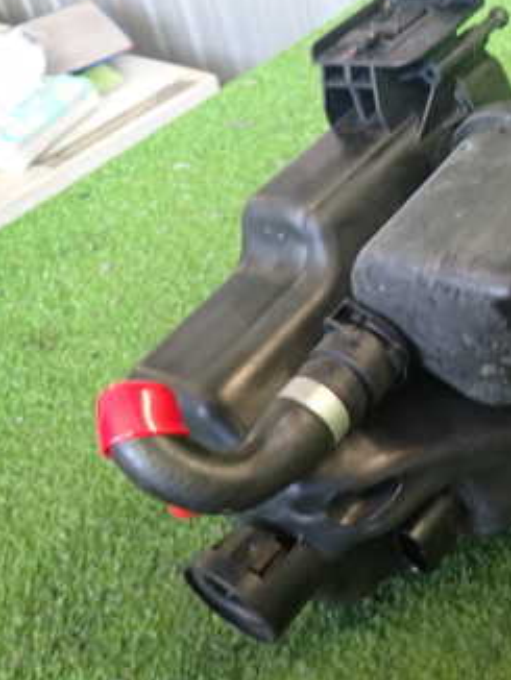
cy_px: 252
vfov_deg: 40.9
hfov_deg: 29.4
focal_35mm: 46
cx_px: 515
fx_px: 904
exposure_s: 1/30
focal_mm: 4.5
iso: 250
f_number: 2
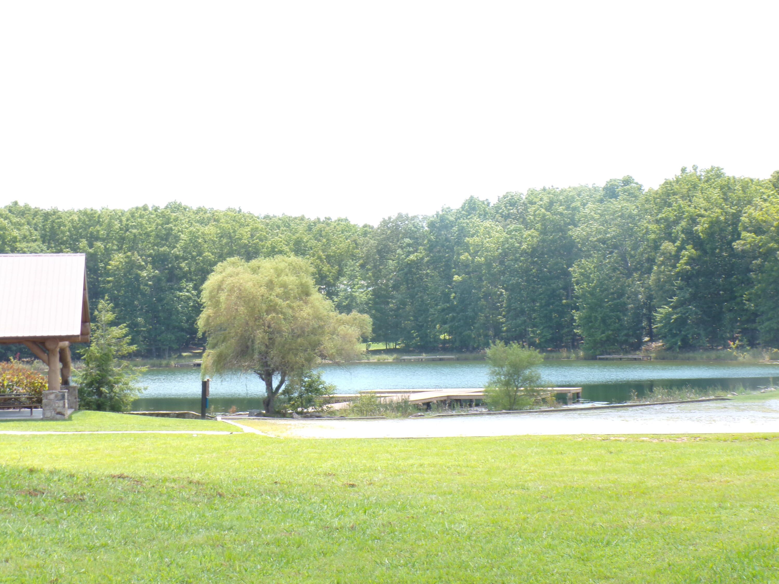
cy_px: 292
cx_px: 390
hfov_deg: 26.3
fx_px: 1665
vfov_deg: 19.9
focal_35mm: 74
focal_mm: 13.3
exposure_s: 1/60
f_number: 7.7
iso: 100
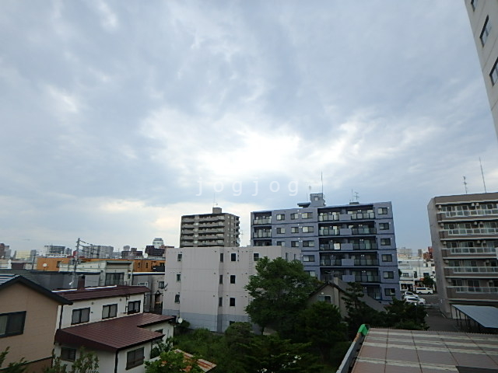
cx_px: 249
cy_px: 186
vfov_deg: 63.4
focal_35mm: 21
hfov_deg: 79.0
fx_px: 302
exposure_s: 1/500
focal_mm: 3.7
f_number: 3.5
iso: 125
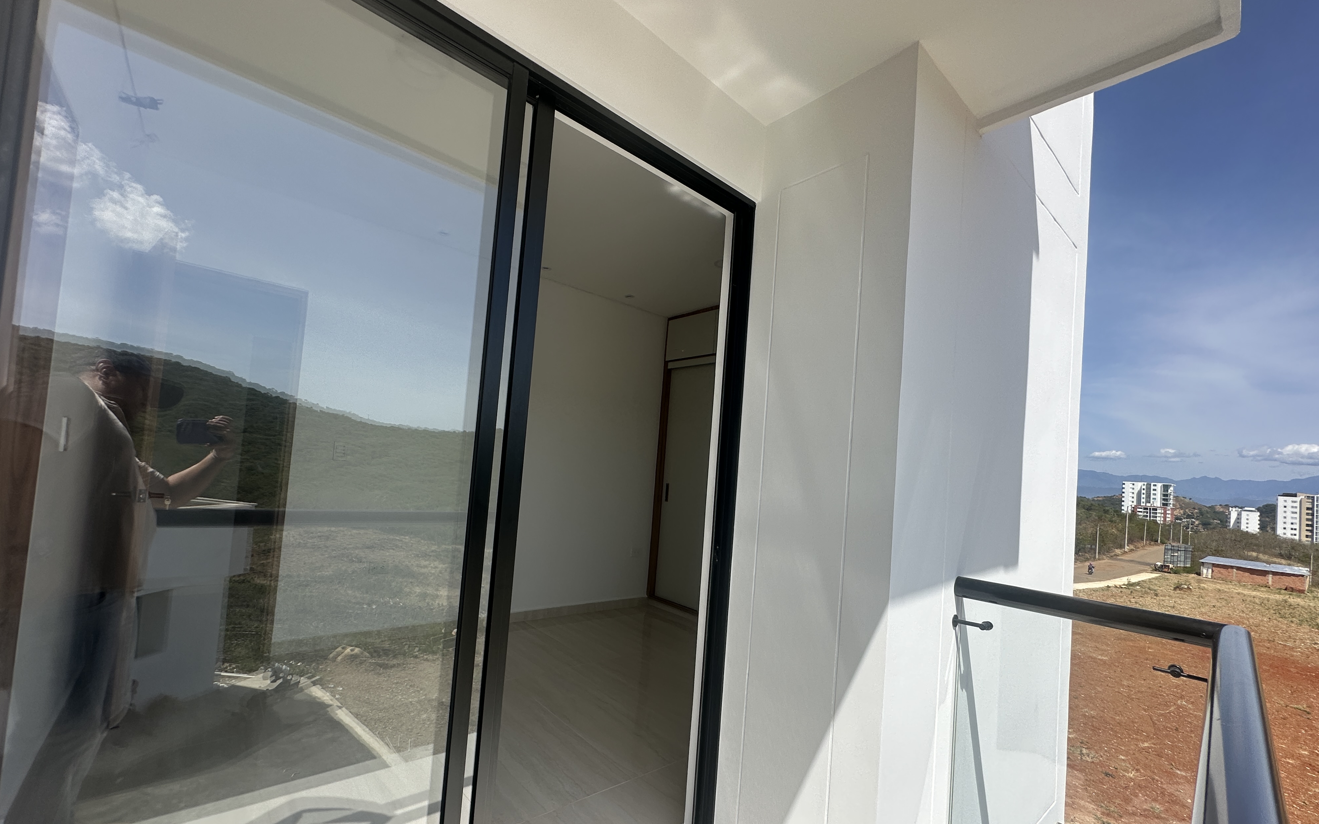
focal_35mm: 15
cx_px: 653
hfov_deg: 101.5
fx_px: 539
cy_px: 449
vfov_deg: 74.6
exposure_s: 1/963
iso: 40
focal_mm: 2.22
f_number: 2.2
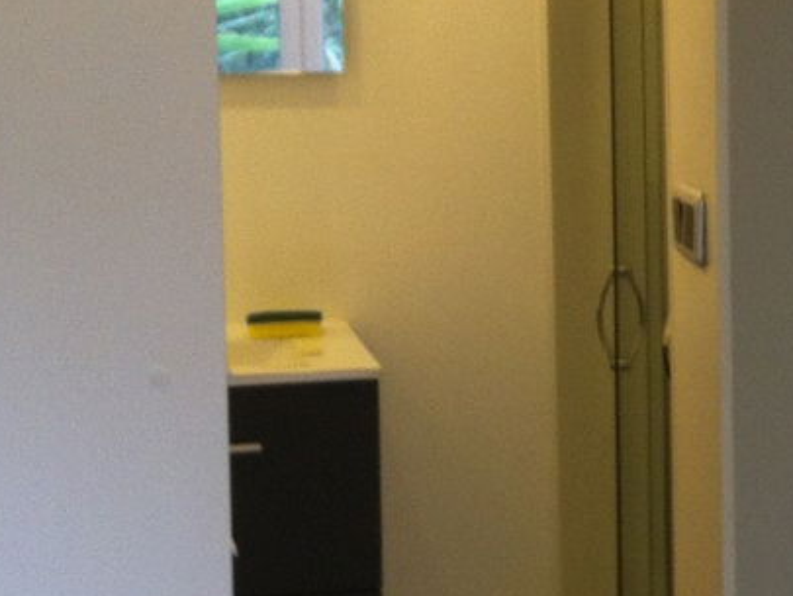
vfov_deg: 10.7
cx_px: 1100
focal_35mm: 138
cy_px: 191
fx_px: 3162
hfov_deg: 13.6
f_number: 2.8
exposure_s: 1/20
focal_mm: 3.85
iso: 80
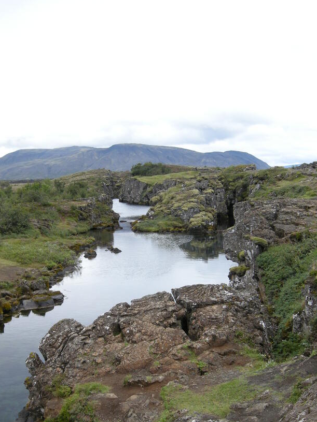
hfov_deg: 32.8
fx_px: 537
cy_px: 260
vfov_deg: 42.7
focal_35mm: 44
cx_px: 137
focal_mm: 7.5
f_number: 4.8
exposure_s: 1/220
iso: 100
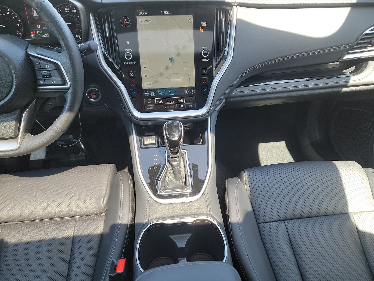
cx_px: 187
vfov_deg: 56.8
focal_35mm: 24
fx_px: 259
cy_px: 140
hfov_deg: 71.6
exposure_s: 1/59
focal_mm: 6.7
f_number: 1.8
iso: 85
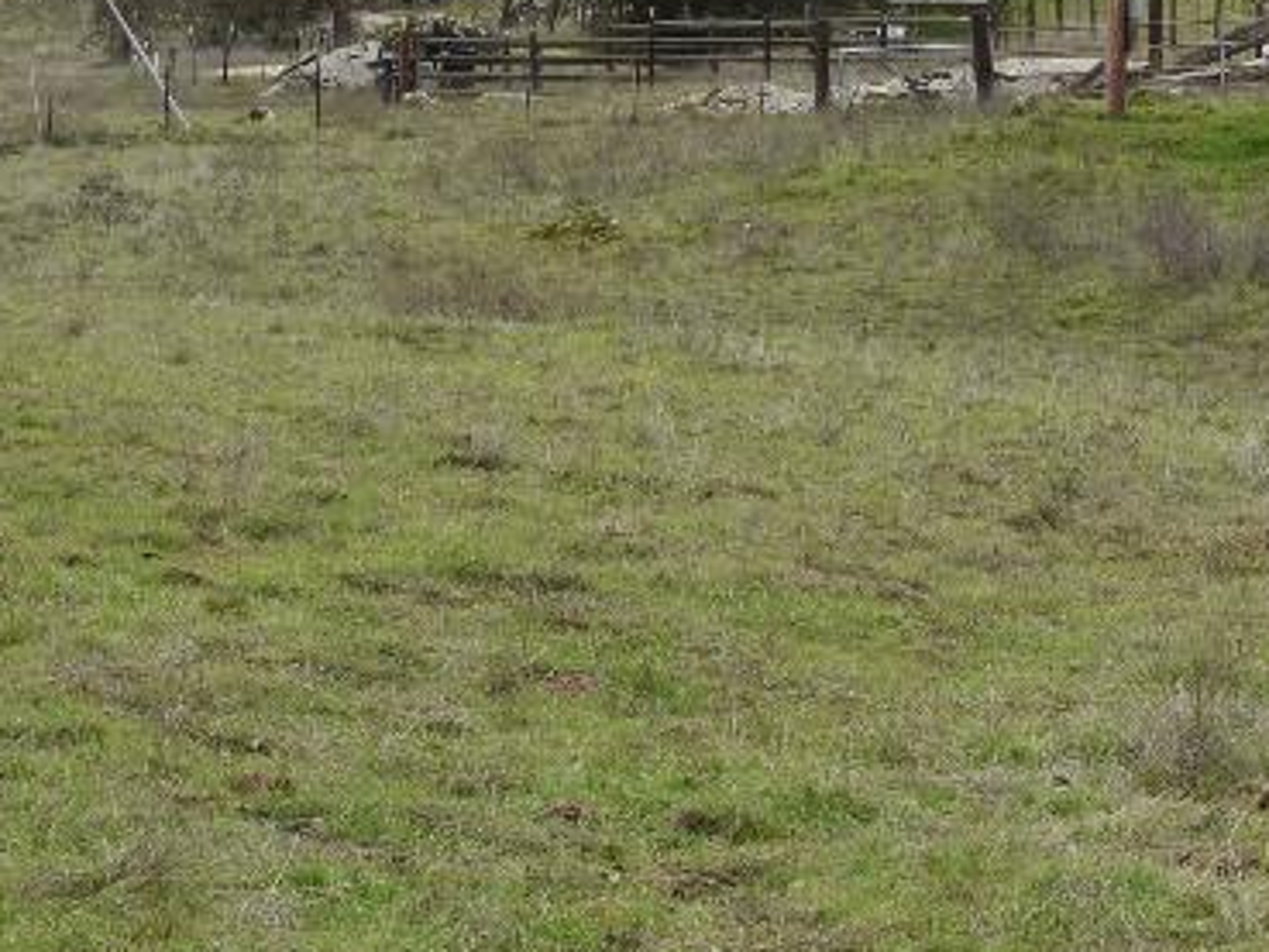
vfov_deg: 7.2
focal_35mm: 205
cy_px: -148
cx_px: 867
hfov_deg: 9.6
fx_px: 7516
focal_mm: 35
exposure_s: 1/250
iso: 100
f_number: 5.6
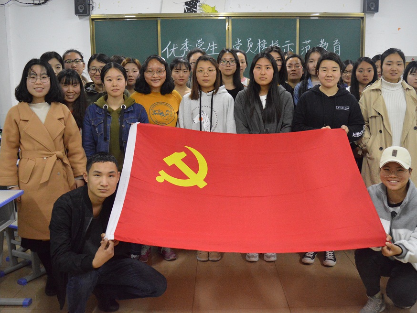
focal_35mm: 33
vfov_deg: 43.0
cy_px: 155
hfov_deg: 55.3
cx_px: 223
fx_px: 398
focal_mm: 20
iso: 3200
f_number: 3.8
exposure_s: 1/80
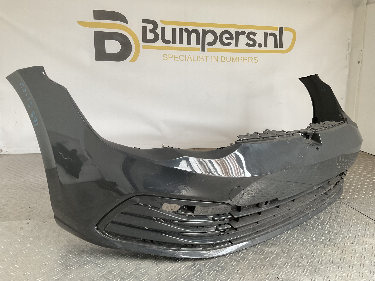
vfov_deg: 48.2
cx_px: 188
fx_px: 314
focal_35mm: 29
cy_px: 140
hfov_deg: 61.7
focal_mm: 3
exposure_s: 1/60
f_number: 1.8
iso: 50
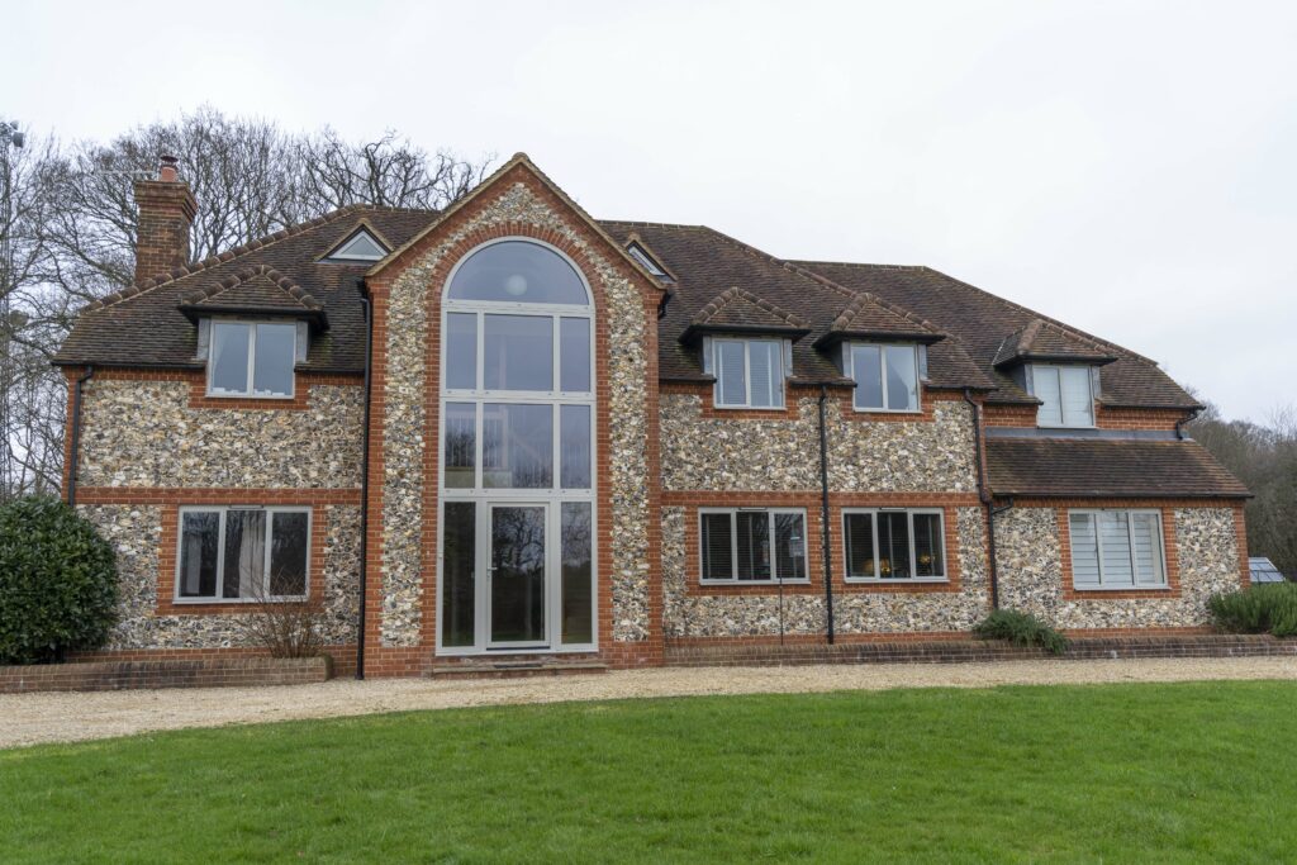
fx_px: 1045
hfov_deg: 63.7
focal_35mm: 29
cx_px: 648
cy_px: 432
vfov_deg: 45.0
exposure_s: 1/320
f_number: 4.5
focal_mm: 29
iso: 400
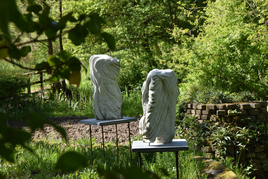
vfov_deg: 13.0
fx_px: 782
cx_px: 134
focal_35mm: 105
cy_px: 90
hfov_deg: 19.5
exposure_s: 1/250
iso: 250
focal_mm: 70
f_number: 8
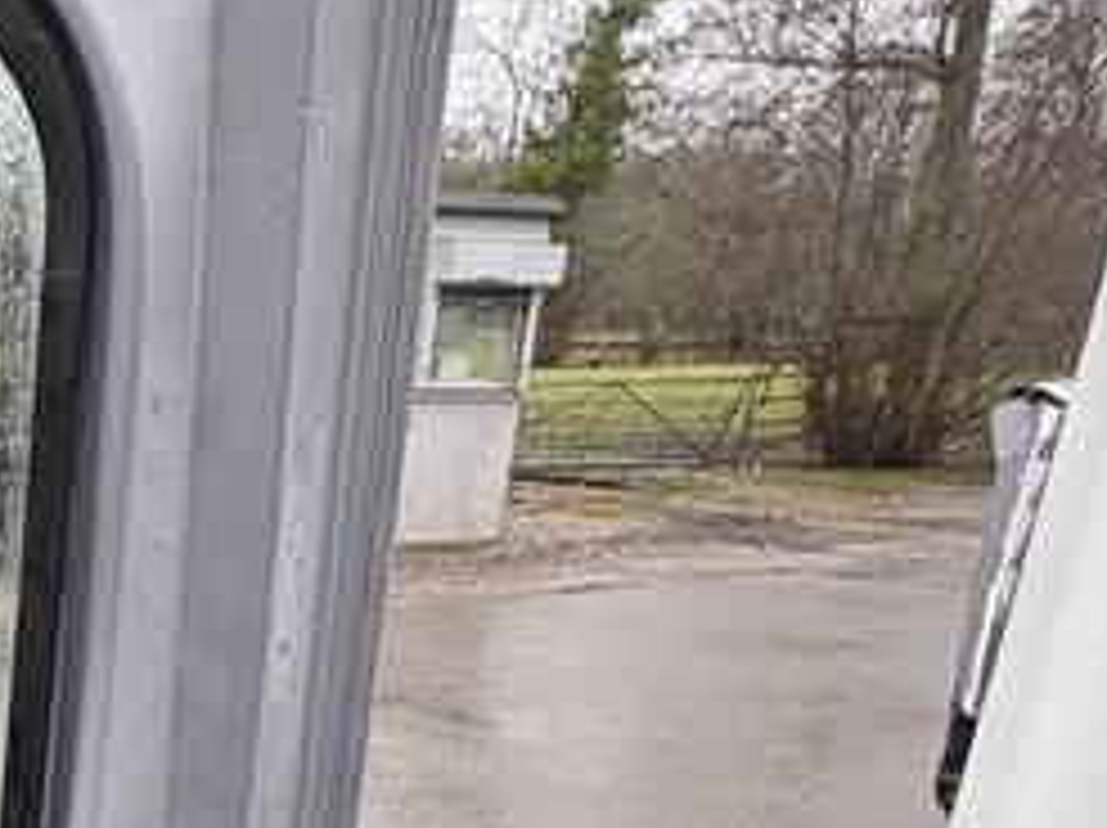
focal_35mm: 51
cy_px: 1062
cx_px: -171
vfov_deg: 24.9
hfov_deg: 32.1
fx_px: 1629
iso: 160
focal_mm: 2.22
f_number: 2.2
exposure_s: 1/99
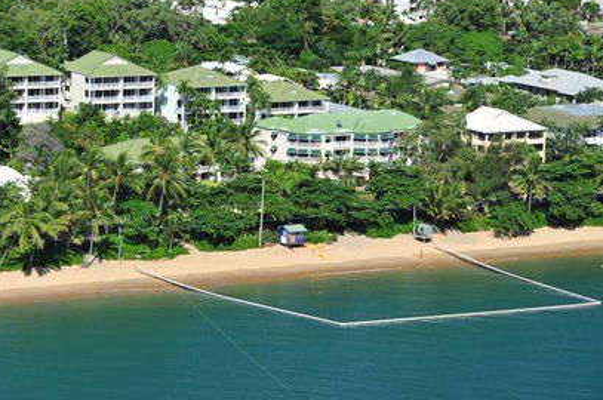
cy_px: 210
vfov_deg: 7.7
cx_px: 271
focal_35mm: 177
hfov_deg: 11.6
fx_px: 2960
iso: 640
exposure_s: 1/1000
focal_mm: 150
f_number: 7.1
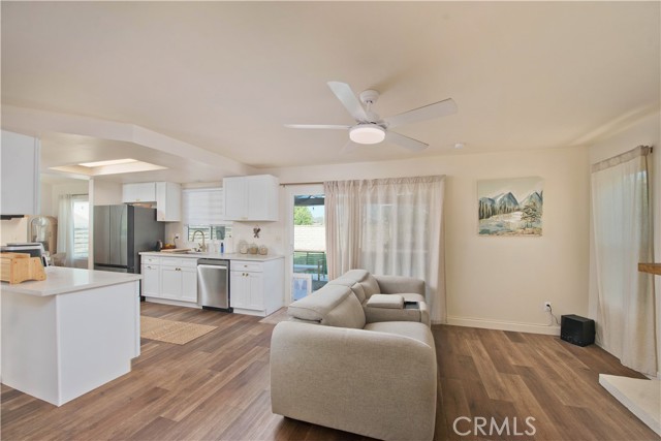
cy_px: 220
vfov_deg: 81.2
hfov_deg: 104.2
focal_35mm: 14
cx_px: 330
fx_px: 257
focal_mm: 14
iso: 400
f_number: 5.6
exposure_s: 1/500
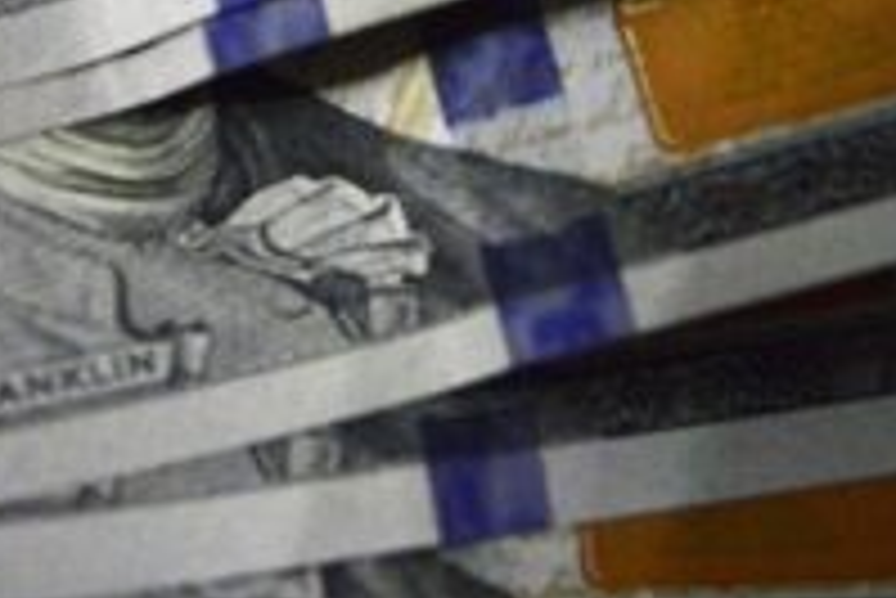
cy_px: -40
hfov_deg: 28.7
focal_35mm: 70
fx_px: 1743
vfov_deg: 18.8
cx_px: 311
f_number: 5
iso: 6400
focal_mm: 20
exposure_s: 1/100
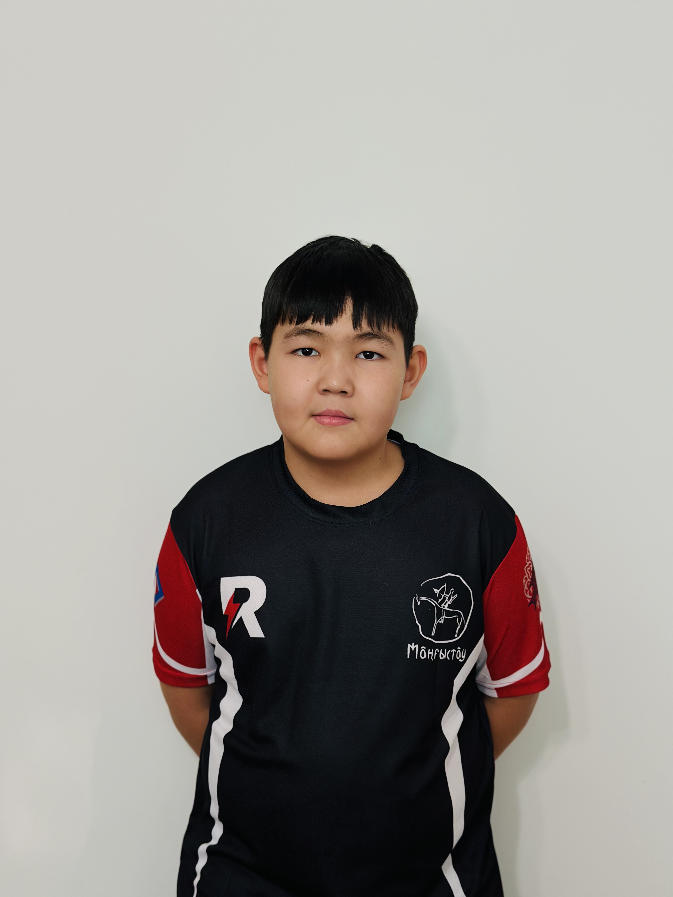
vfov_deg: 39.7
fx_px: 1244
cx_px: 336
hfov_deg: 30.3
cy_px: 448
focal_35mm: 48
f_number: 1.78
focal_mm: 6.86
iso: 125
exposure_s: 1/80
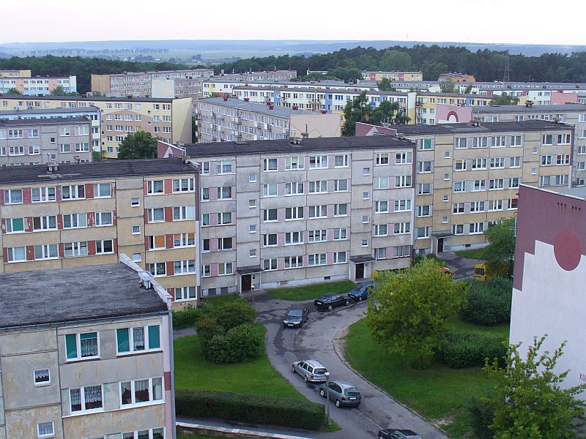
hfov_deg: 36.8
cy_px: 220
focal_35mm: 52
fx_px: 880
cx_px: 293
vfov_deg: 28.0
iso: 100
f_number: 2.9
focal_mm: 7
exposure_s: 1/30
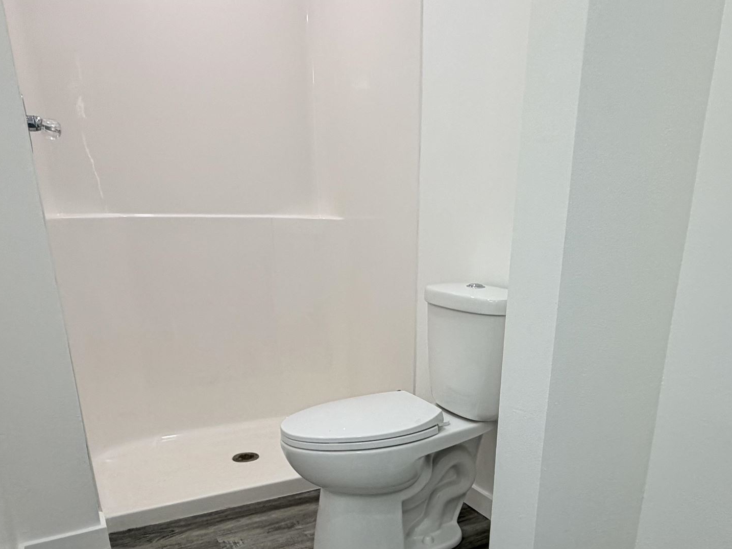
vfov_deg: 44.1
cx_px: 428
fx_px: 634
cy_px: 453
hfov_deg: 59.6
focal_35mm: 30
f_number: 2.2
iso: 50
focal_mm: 2.22
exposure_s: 1/120
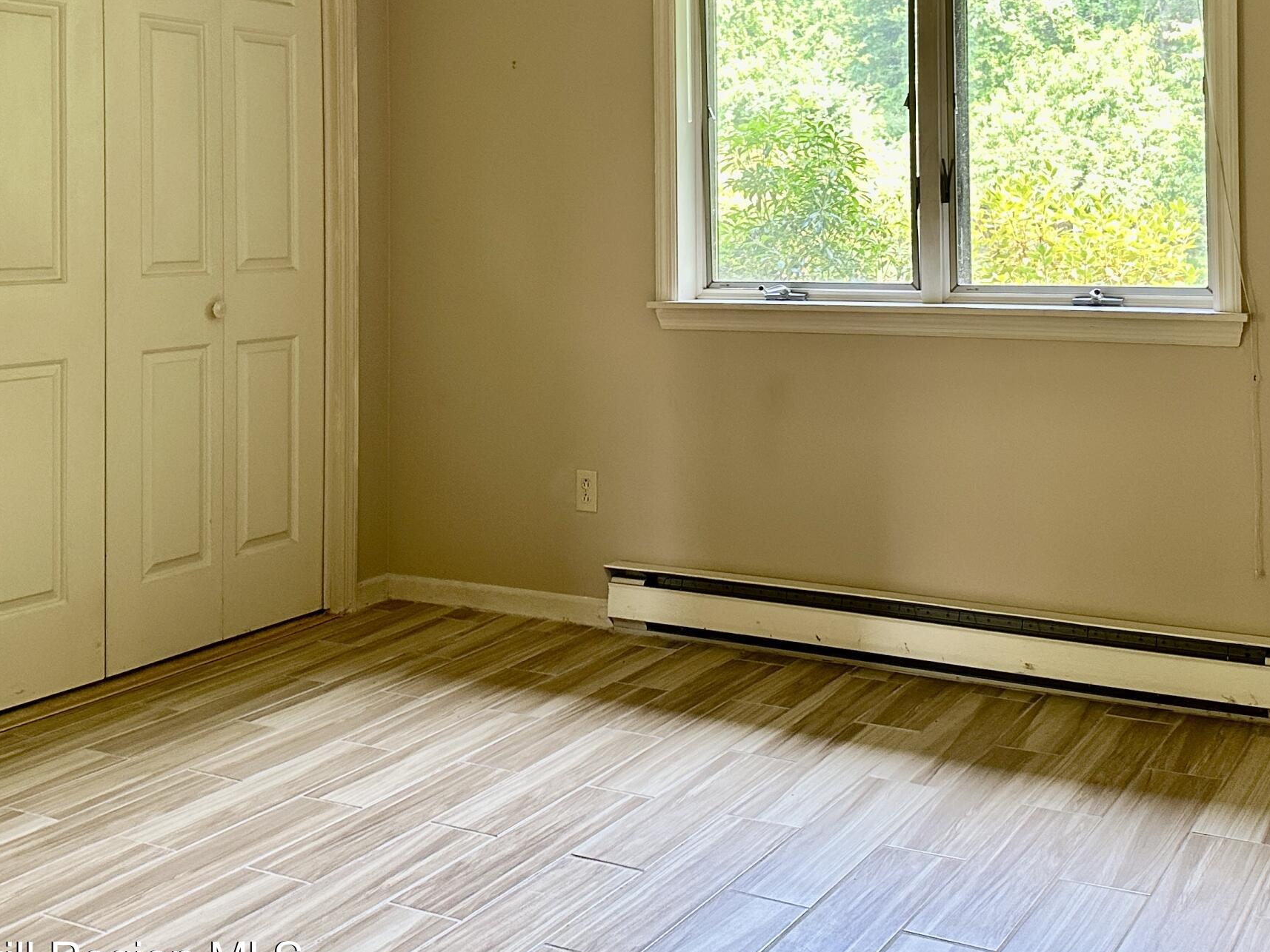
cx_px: 683
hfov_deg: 44.8
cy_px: 203
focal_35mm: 42
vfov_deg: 33.5
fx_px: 1541
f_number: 1.78
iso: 250
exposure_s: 1/65
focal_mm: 6.86
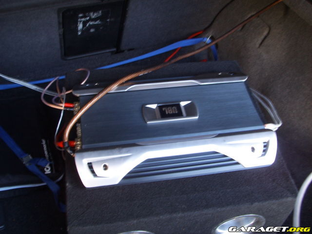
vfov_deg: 36.8
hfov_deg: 47.9
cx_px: 156
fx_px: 352
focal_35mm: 39
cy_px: 117
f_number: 3.5
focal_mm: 6.6
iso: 63
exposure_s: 1/10
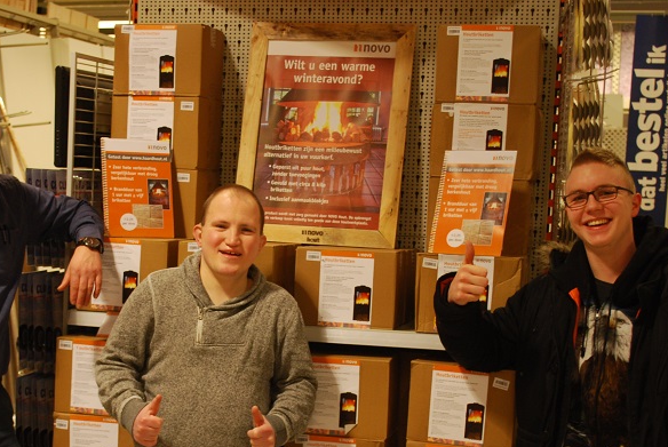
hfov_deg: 29.0
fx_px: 1282
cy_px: 326
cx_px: 228
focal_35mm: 69
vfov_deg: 19.7
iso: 400
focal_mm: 28
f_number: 4.5
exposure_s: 1/40
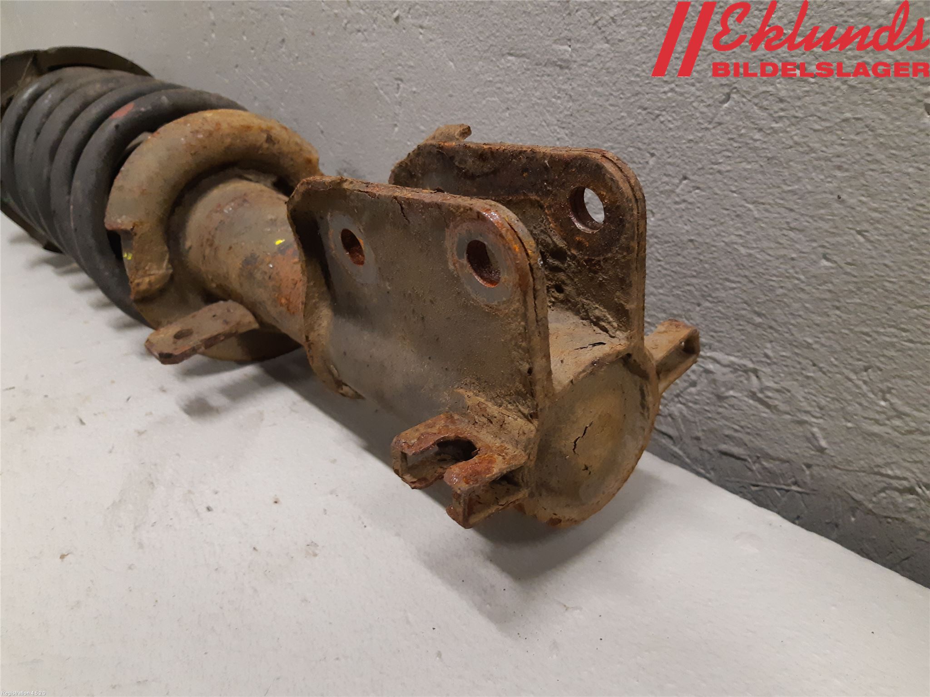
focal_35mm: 26
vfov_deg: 53.1
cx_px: 465
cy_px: 348
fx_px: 699
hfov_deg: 67.3
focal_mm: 3.93
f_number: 1.7
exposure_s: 1/50
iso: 200
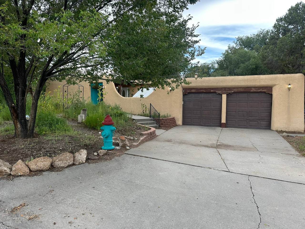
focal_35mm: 24
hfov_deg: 71.6
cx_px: 152
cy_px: 114
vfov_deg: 56.8
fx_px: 211
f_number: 1.78
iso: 80
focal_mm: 6.86
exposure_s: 1/587
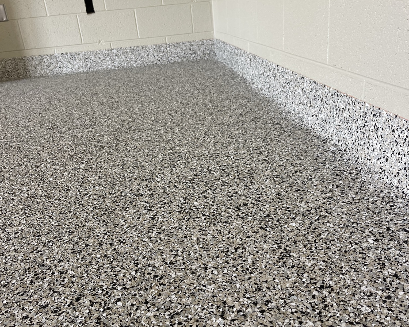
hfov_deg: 52.8
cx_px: 204
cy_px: 192
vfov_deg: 43.2
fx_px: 412
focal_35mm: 34
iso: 64
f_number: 1.6
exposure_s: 1/60
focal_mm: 5.1
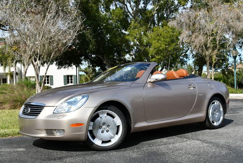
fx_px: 311
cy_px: 82
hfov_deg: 42.7
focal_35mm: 46
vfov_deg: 29.3
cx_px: 122
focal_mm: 23
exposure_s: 1/320
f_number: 9
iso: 100
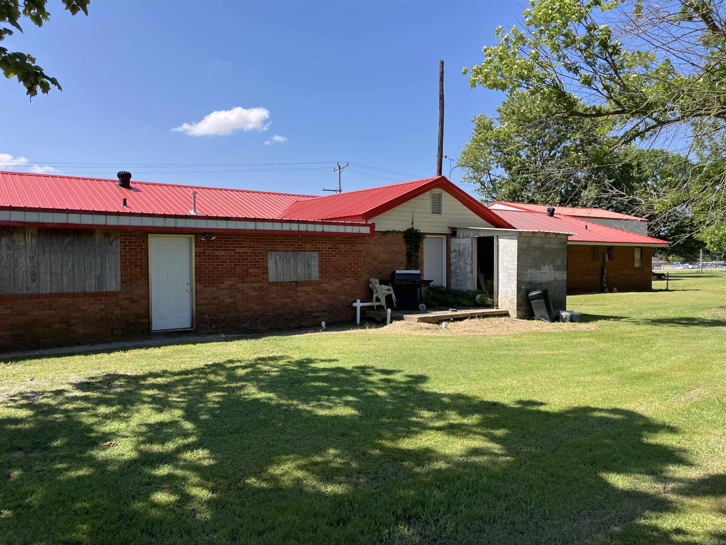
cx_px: 363
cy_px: 272
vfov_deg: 49.7
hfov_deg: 63.4
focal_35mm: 28
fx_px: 587
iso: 32
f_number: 1.8
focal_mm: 3.99
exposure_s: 1/1350
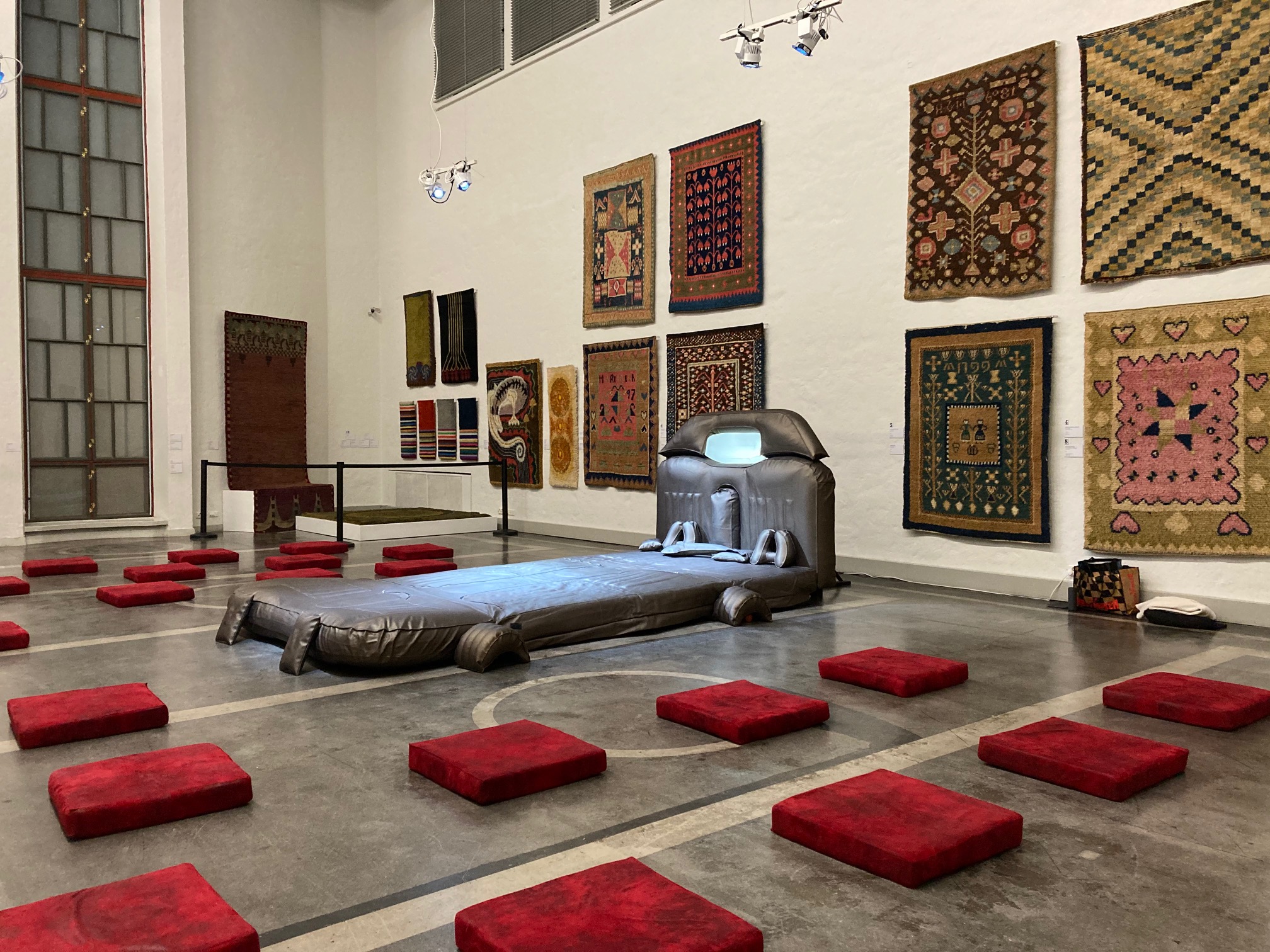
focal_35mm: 28
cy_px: 476
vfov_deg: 49.7
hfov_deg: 63.4
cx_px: 635
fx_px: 1027
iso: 250
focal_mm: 3.99
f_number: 1.8
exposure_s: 1/33
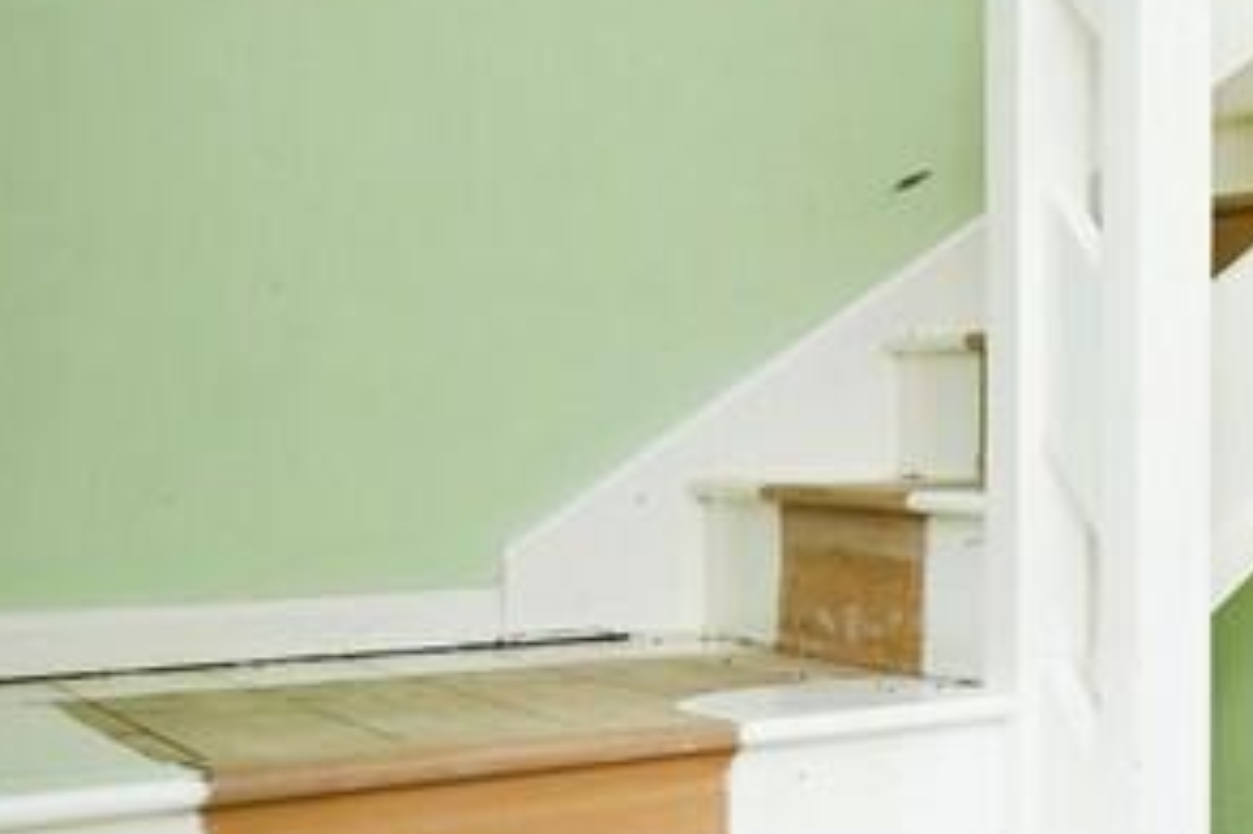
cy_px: 443
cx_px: 1963
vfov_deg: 27.5
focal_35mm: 49
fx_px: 1704
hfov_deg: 26.4
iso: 100
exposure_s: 1/100
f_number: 5
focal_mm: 14
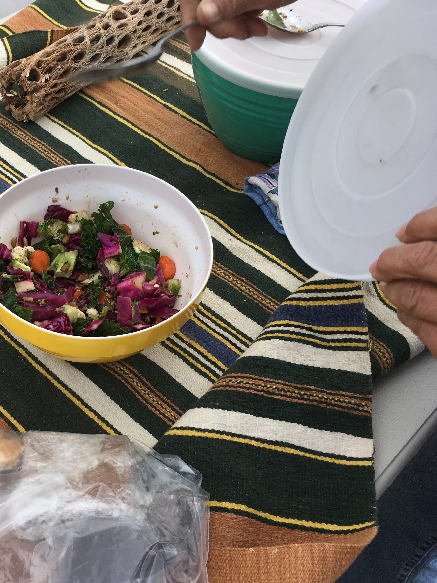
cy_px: 292
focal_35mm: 39
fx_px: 656
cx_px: 54
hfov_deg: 35.0
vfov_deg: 47.9
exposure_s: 1/193
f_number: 2.2
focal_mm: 4.15
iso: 25
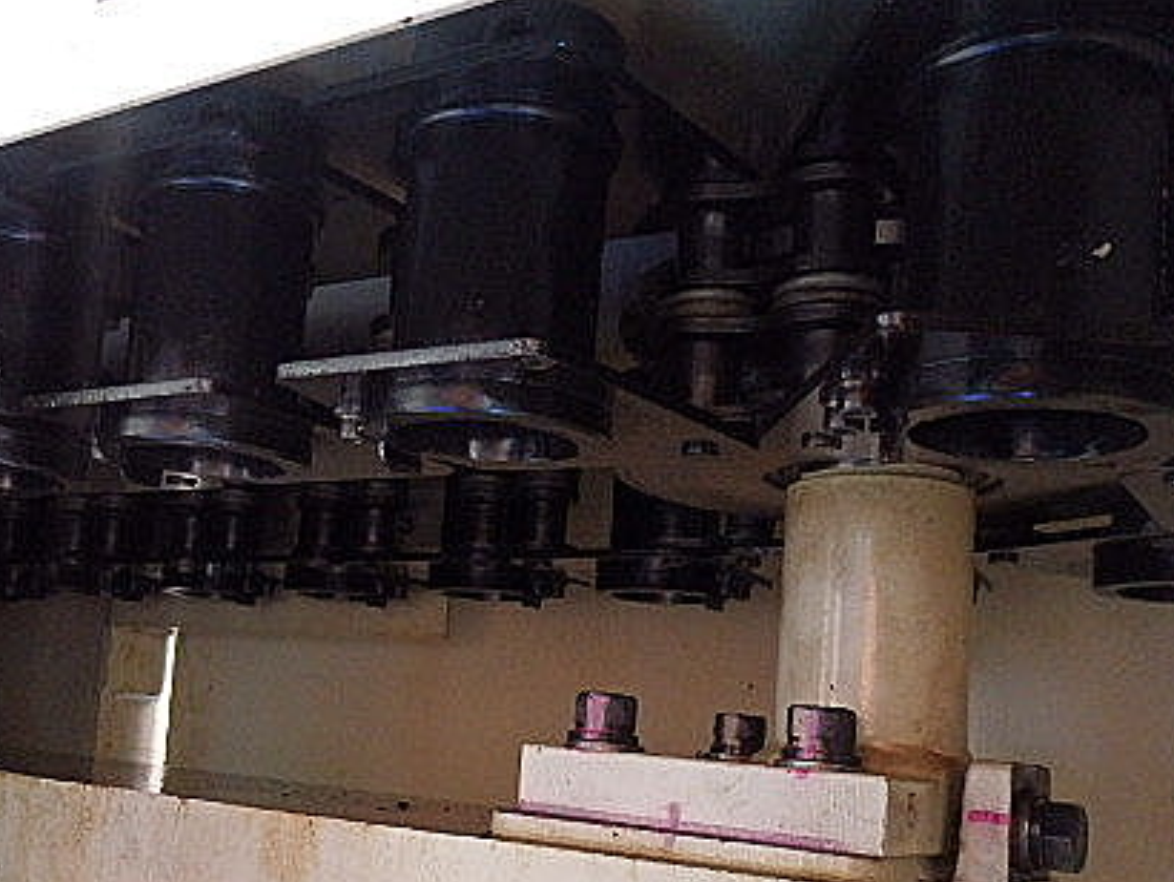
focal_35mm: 39
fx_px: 1323
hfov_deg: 47.1
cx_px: 392
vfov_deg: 36.7
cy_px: 544
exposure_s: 1/30
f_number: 3
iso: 640
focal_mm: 4.5
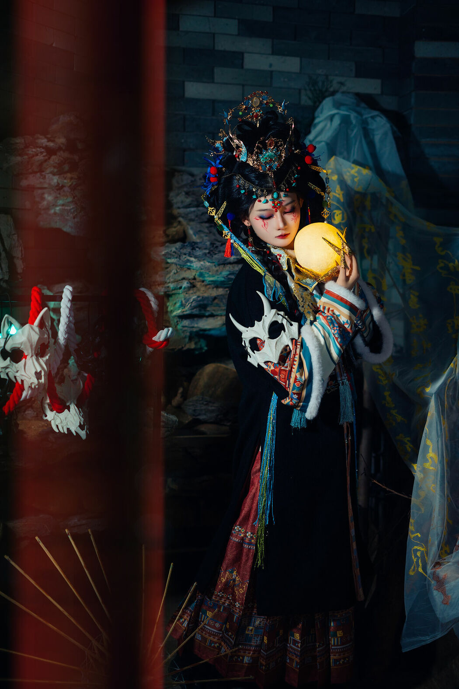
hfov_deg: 27.0
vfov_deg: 39.6
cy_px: 344
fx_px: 956
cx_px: 230
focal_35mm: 50
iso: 250
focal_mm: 50
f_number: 2
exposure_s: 1/160
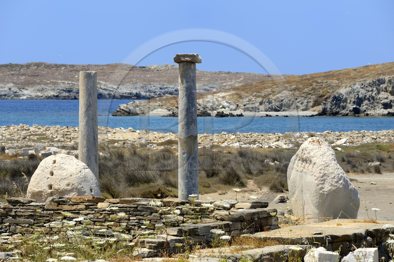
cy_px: 131
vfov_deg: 7.4
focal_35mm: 185
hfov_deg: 11.1
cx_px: 197
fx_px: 2023
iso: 200
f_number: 11
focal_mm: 185
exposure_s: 1/320
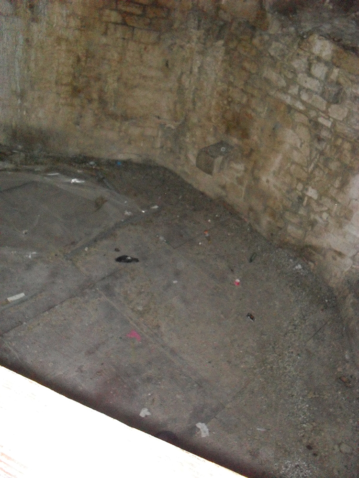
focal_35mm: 35
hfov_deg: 40.7
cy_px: 239
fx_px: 484
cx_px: 180
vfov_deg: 52.6
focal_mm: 6.3
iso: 400
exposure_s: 1/45
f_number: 3.2
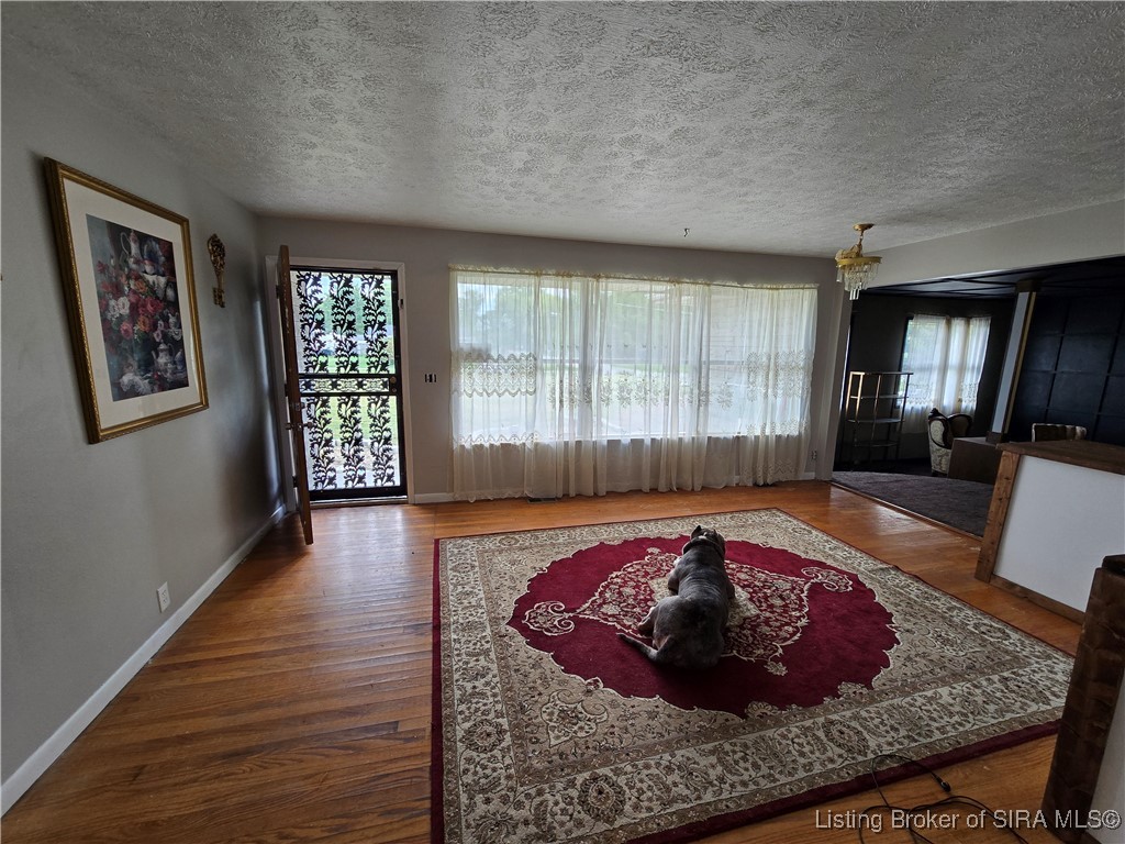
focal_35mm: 13
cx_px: 562
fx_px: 422
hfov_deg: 106.2
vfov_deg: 89.9
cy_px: 422
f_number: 2.2
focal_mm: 2.2
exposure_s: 1/60
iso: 64
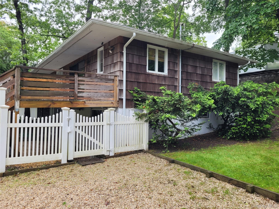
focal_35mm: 26
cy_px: 104
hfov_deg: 67.3
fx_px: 210
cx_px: 140
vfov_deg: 53.1
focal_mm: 5.4
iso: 40
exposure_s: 1/253
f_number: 1.8
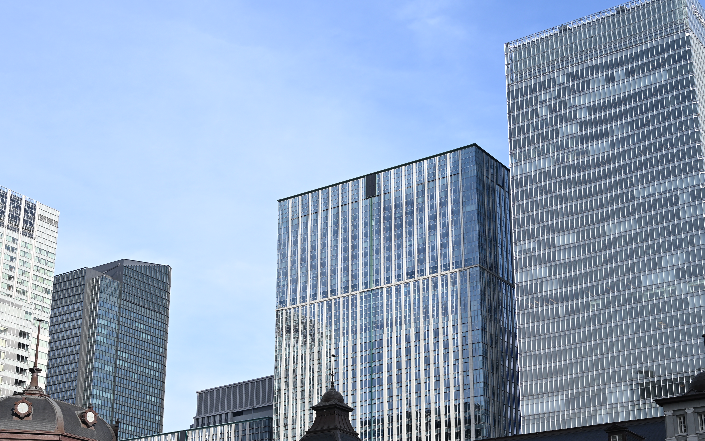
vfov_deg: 21.9
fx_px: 1134
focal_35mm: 59
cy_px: 298
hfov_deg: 34.5
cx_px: 327
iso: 100
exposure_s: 1/800
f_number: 4
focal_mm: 40
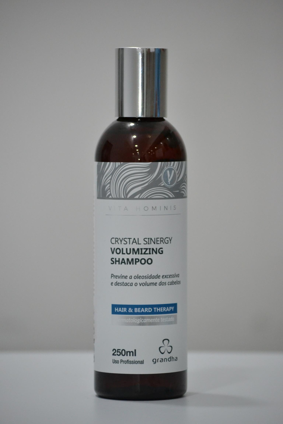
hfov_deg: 8.3
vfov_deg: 12.5
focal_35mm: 165
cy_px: 212
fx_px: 1945
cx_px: 142
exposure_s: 1/200
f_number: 5
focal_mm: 110
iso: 1600
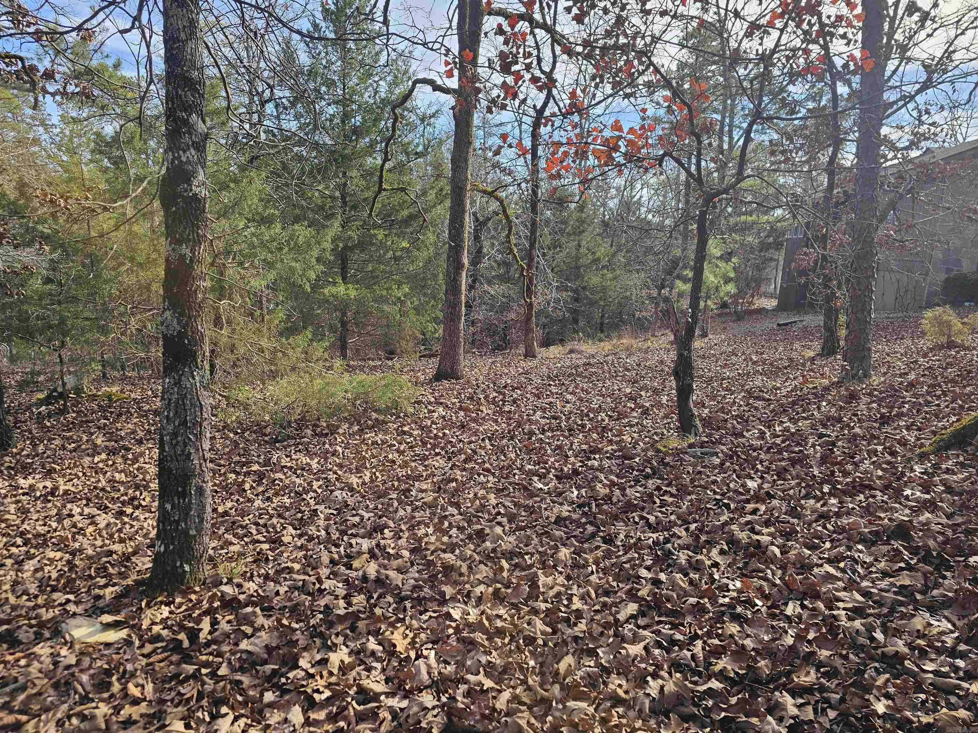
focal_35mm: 23
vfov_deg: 58.9
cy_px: 366
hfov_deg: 73.9
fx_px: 650
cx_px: 489
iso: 10
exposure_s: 1/222
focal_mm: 6.3
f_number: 1.7
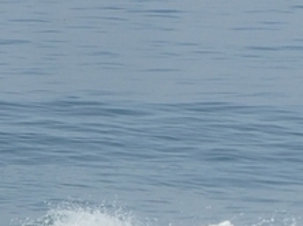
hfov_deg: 1.5
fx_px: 11542
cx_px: 5
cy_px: 270
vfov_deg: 1.1
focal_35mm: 1320
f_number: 6
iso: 80
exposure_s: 1/400
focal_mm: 66.8
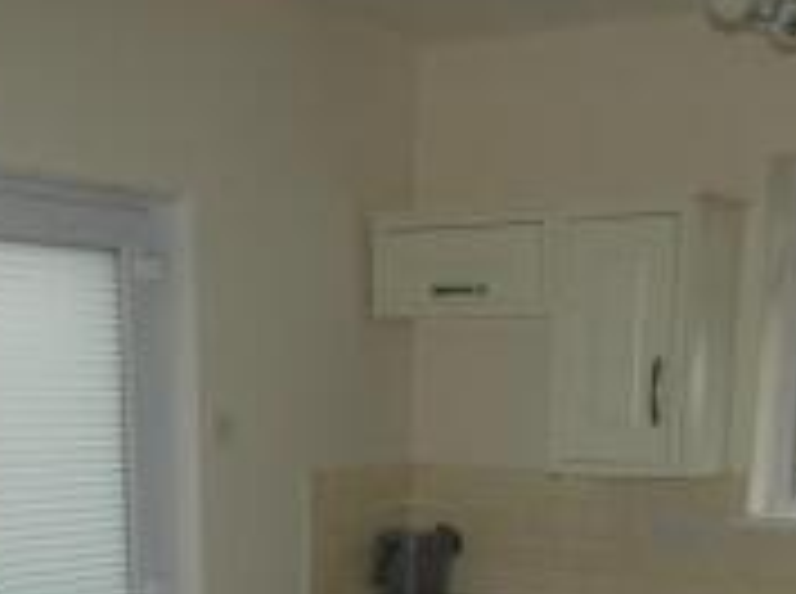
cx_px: 380
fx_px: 1515
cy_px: 799
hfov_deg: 29.4
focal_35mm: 66
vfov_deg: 20.1
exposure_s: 1/125
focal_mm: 3.6
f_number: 2.8
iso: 100
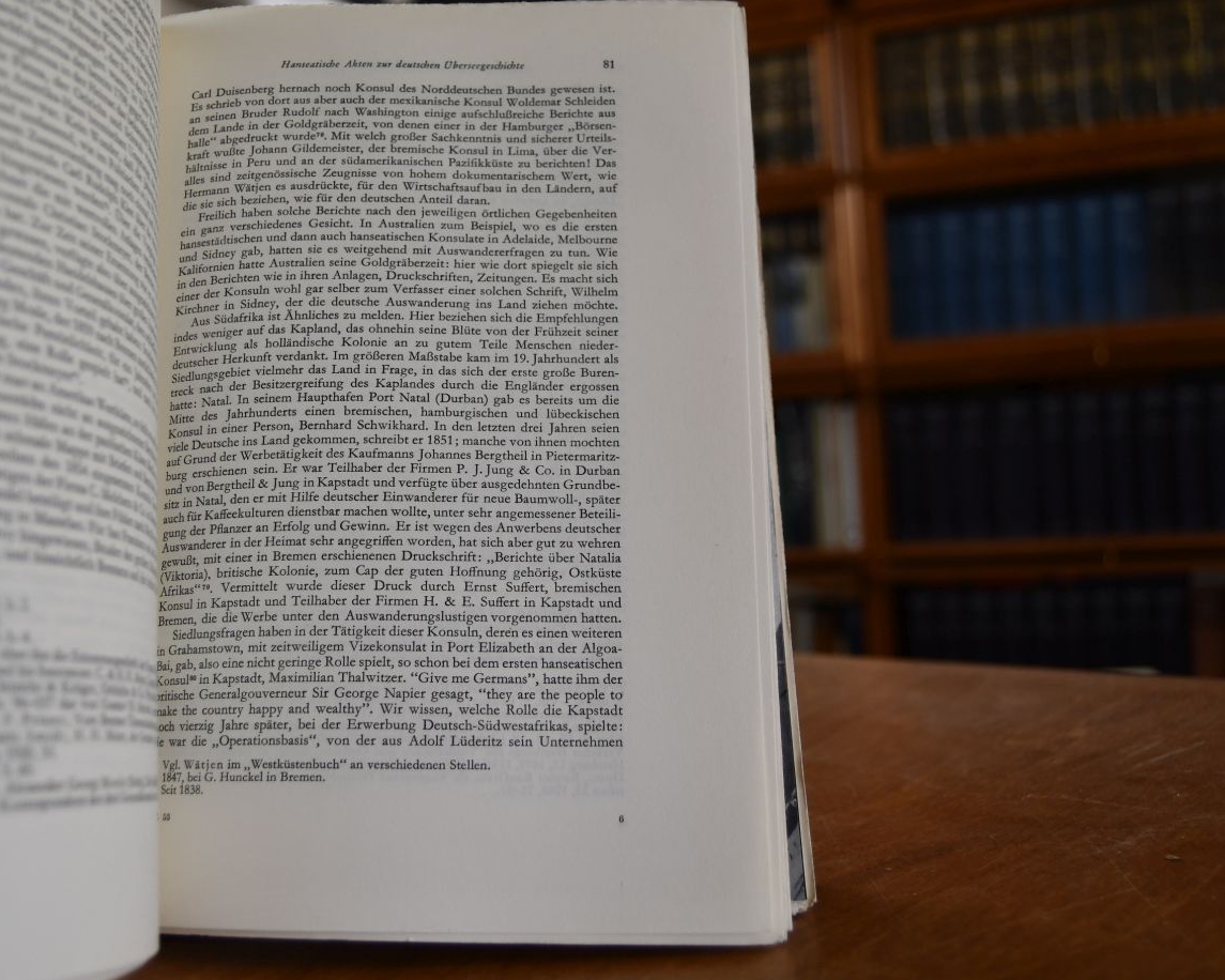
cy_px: 484
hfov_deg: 46.7
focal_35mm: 39
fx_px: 1414
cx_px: 538
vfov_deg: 38.2
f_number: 3.8
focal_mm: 23
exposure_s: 1/250
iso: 450
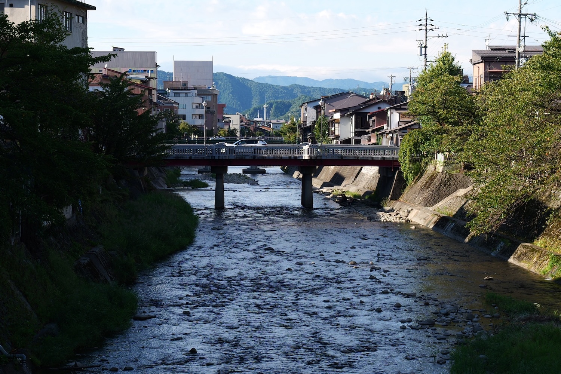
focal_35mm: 78
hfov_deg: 26.0
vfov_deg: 17.5
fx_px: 1215
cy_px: 187
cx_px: 280
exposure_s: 1/100
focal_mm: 39
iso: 100
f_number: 8
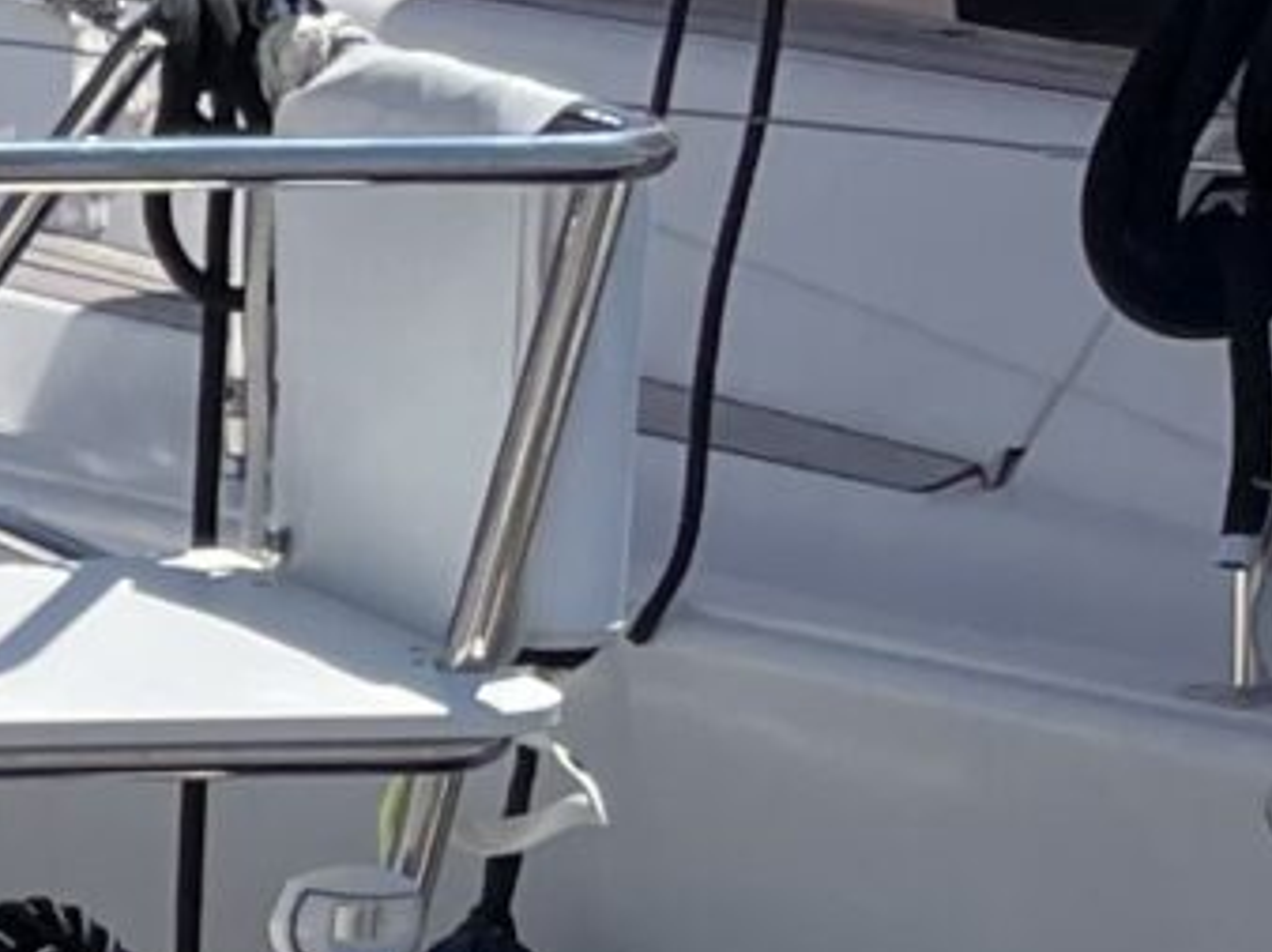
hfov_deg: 7.7
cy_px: 768
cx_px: -3357
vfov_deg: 7.5
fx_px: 7234
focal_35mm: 197
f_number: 1.6
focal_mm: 4.2
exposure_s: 1/3610
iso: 32
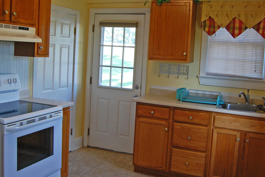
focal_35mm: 39
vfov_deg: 34.1
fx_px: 287
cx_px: 142
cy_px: 70
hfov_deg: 49.5
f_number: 5
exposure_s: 1/100
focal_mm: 18
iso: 400
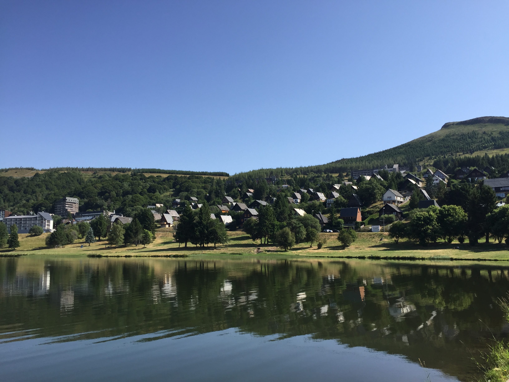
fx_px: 426
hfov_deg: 61.7
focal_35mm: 29
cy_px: 191
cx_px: 254
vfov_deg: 48.2
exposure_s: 1/1319
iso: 32
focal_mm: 4.15
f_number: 2.2
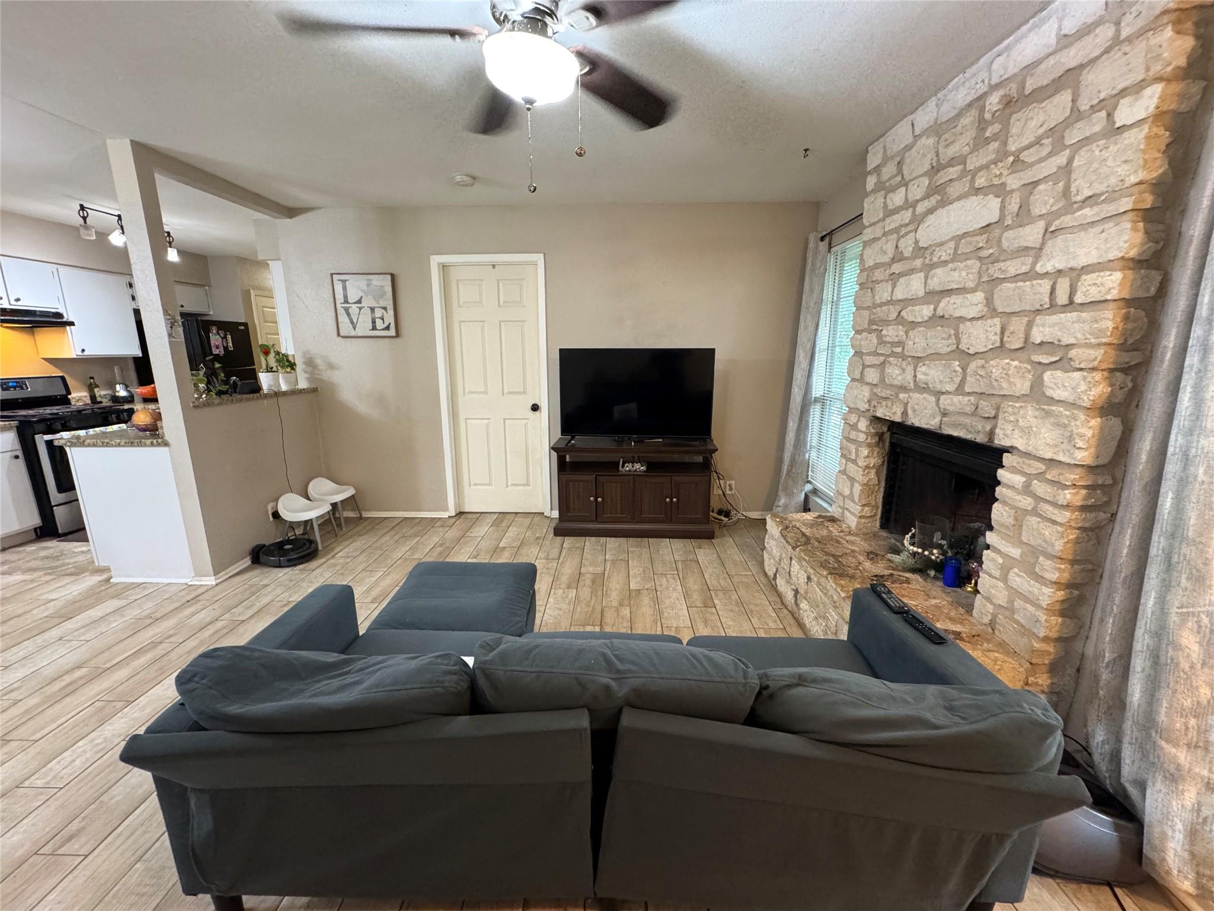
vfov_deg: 85.7
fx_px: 491
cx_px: 607
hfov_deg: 102.1
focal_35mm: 14
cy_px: 456
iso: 800
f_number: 2.2
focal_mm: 2.22
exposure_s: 1/60
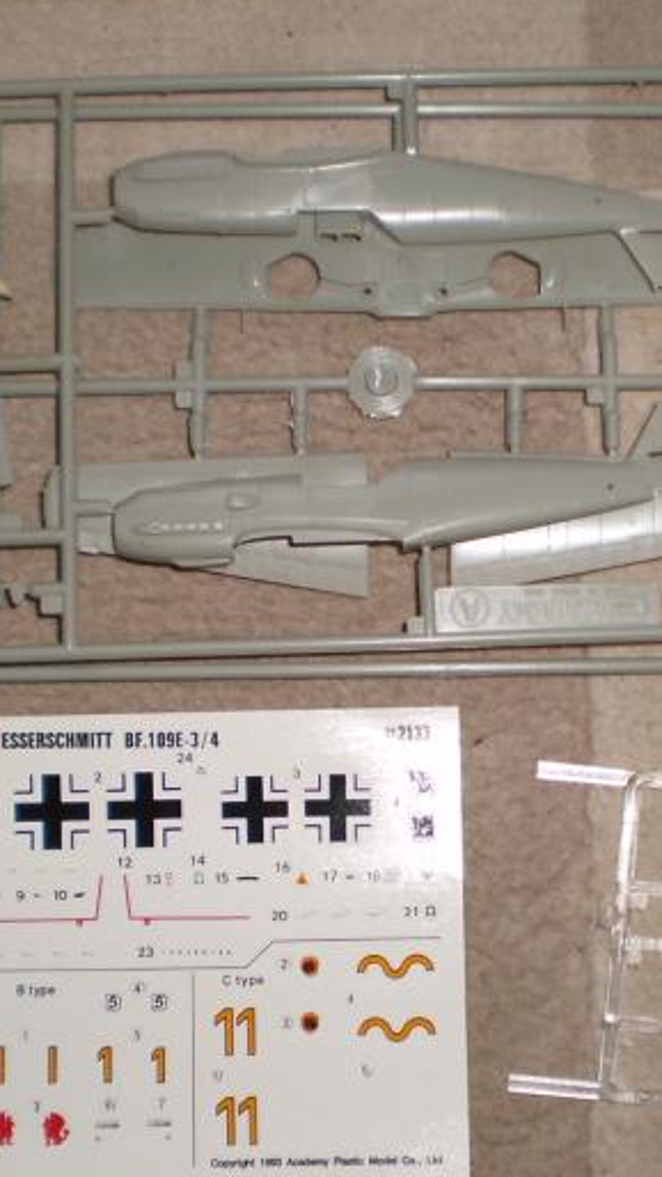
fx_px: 1904
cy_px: 637
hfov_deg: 19.6
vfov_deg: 34.3
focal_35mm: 61
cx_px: 456
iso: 125
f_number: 3.1
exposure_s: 1/30
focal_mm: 6.3
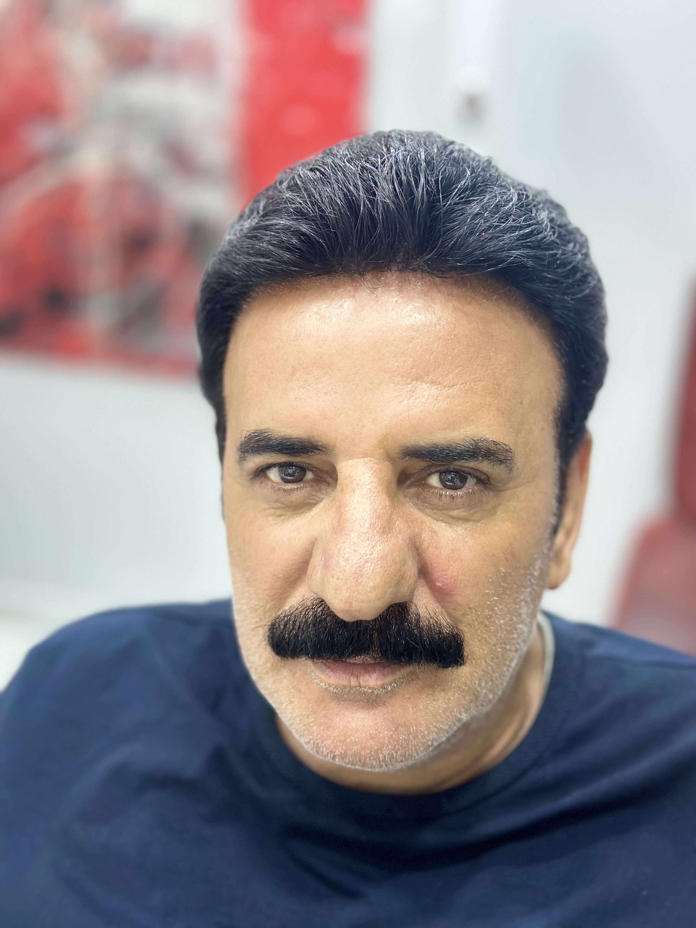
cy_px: 464
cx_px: 348
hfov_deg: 30.3
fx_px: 1287
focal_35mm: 48
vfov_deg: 39.7
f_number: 1.78
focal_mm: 6.86
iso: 320
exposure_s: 1/50
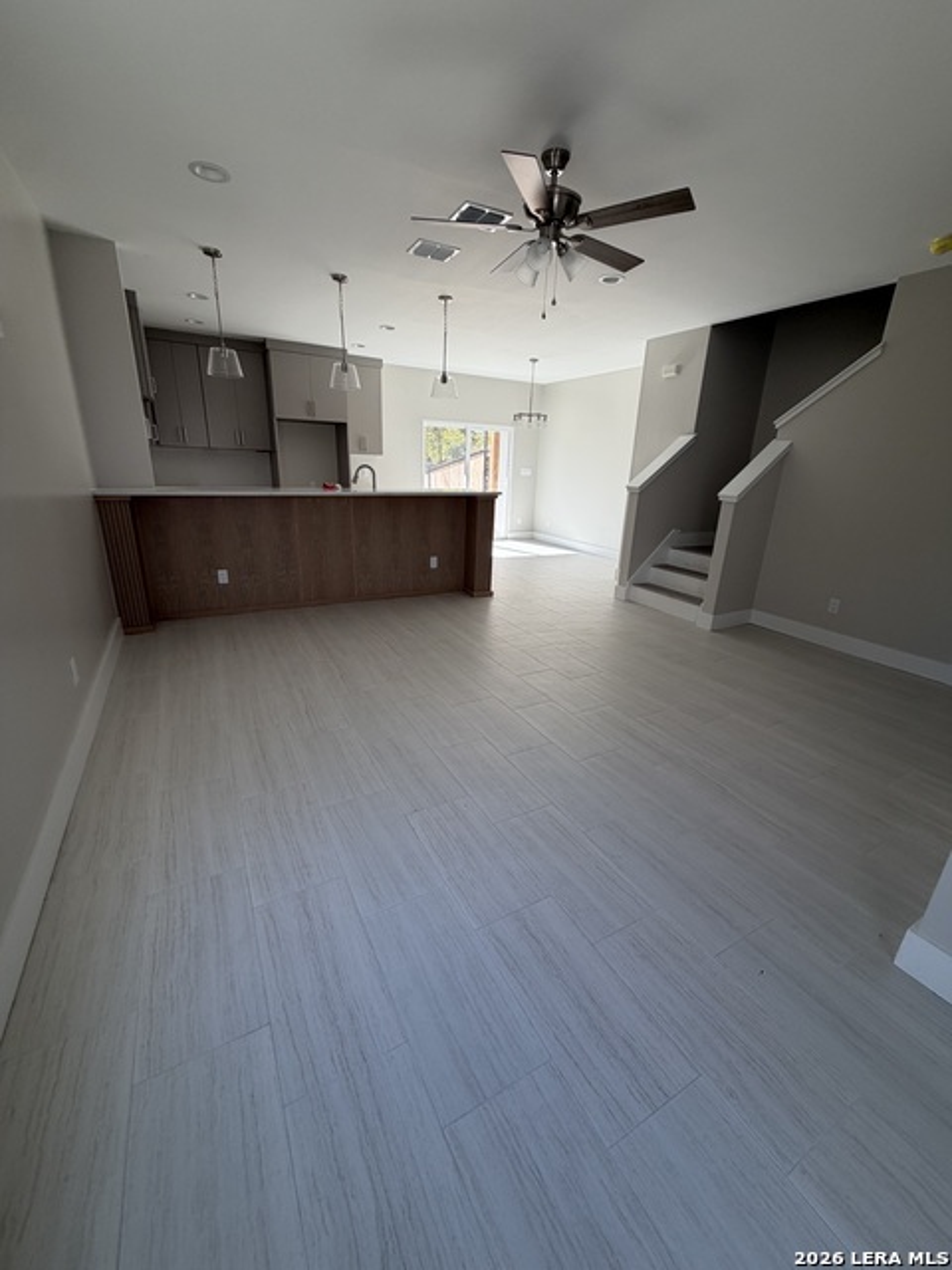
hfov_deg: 85.7
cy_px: 635
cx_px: 476
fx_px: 513
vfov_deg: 102.1
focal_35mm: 14
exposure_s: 1/121
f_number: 2.2
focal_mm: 2.22
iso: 50
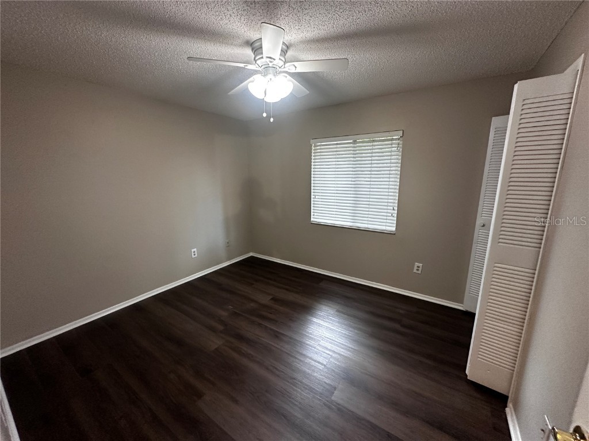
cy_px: 220
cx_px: 294
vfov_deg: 85.7
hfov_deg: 102.1
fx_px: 238
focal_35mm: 14
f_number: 2.2
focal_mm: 2.22
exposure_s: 1/60
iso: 250
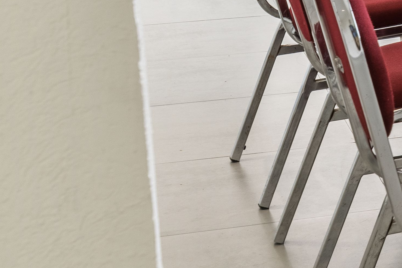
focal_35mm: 149
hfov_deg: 12.2
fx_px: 1665
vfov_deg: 9.2
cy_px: -7
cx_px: 800
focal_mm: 30
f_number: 8
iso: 100
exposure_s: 1/50
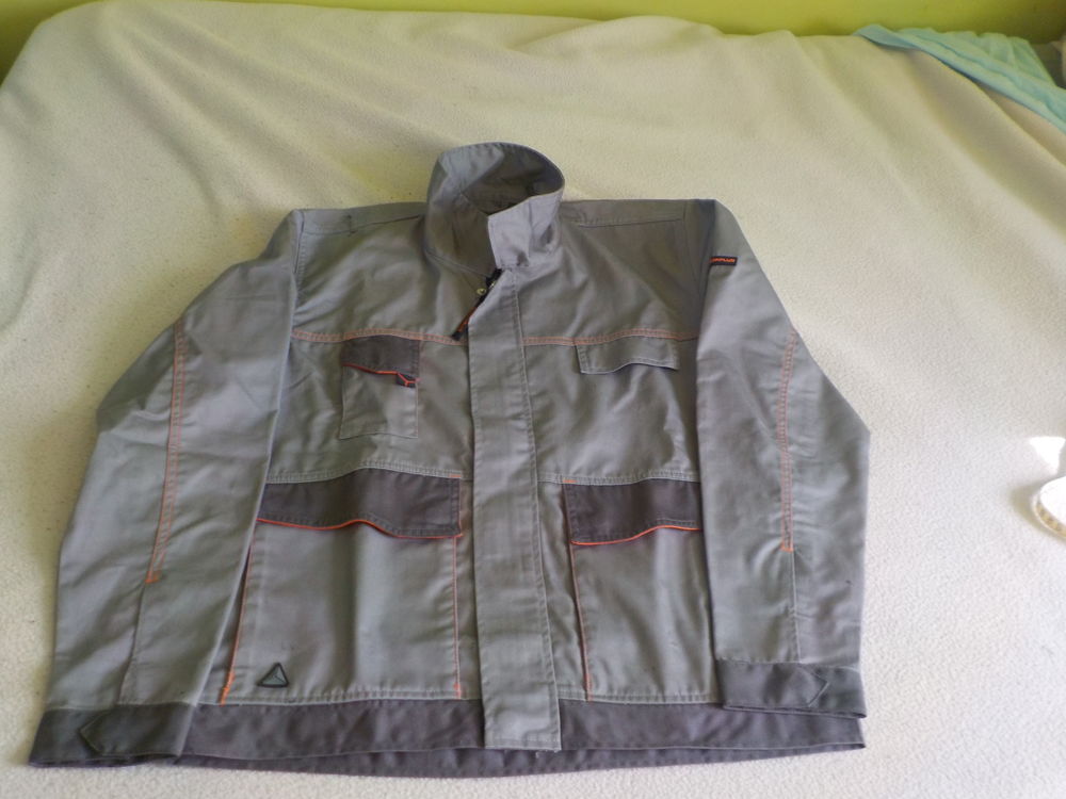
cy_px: 400
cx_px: 533
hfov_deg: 60.0
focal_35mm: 30
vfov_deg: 46.8
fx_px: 924
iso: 160
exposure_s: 1/30
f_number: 3.3
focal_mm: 4.1
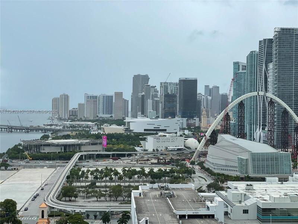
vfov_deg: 28.0
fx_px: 448
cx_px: 149
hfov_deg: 36.8
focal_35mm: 52
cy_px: 112
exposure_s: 1/1261
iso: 25
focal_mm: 6
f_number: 2
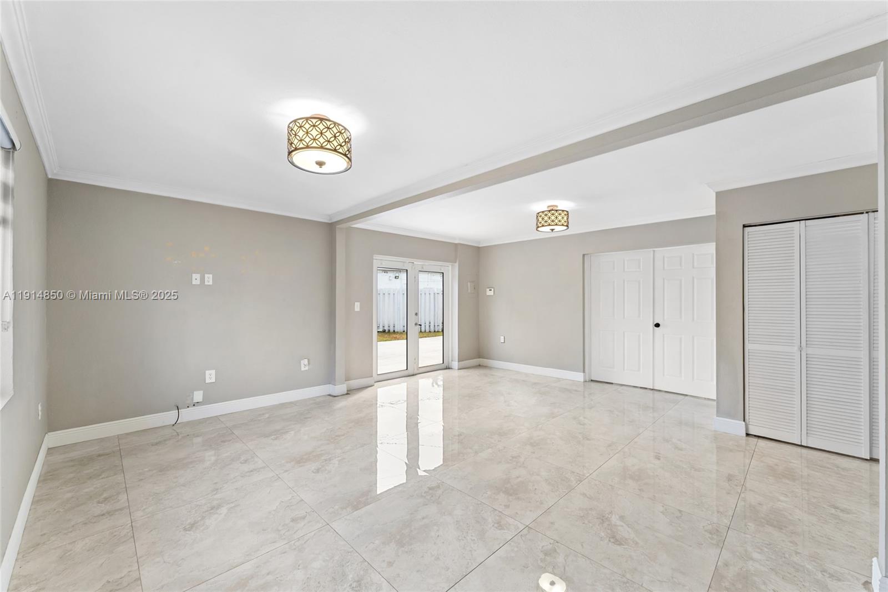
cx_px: 444
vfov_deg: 81.2
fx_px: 345
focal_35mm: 14
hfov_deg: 104.3
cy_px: 296
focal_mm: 14
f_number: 9
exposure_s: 1/6
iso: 800
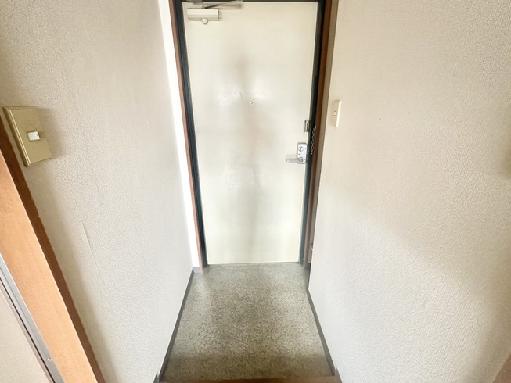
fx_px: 221
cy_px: 181
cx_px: 253
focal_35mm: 15
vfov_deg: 81.7
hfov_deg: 98.2
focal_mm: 2.22
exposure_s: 1/60
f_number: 2.2
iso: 640
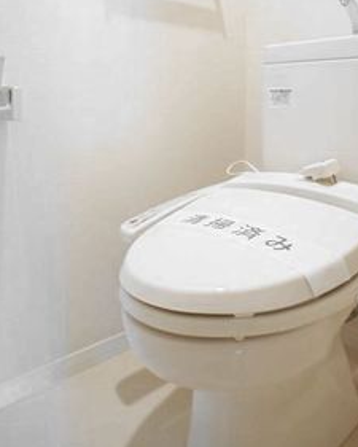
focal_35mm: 40
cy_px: 126
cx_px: 207
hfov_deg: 37.3
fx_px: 529
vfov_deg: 44.6
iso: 500
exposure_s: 1/30
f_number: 2.8
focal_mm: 16
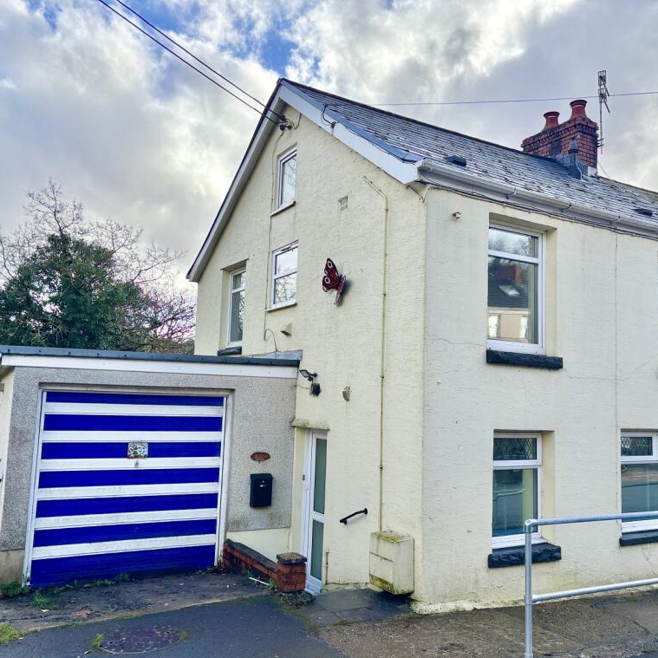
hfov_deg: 52.5
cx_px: 352
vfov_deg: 52.5
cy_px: 332
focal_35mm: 31
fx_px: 667
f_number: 1.6
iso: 50
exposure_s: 1/1912
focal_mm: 5.96
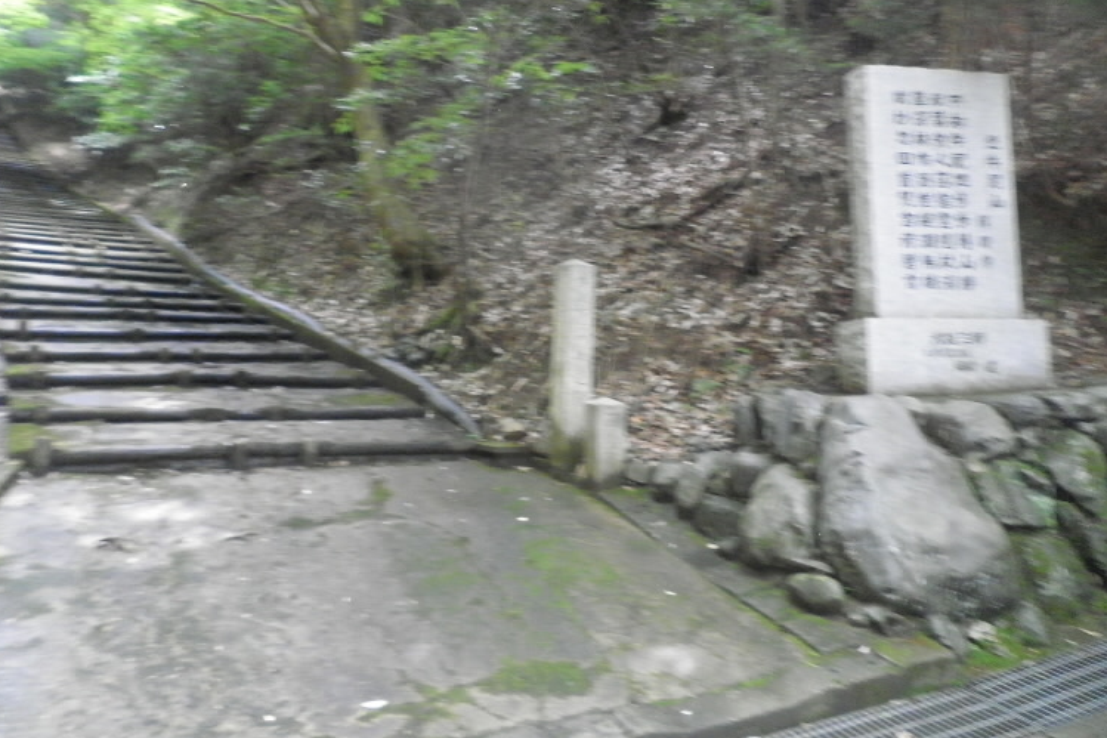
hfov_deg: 61.9
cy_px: 306
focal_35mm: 30
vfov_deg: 43.4
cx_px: 525
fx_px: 922
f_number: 3.2
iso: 500
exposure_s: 1/30
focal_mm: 4.9
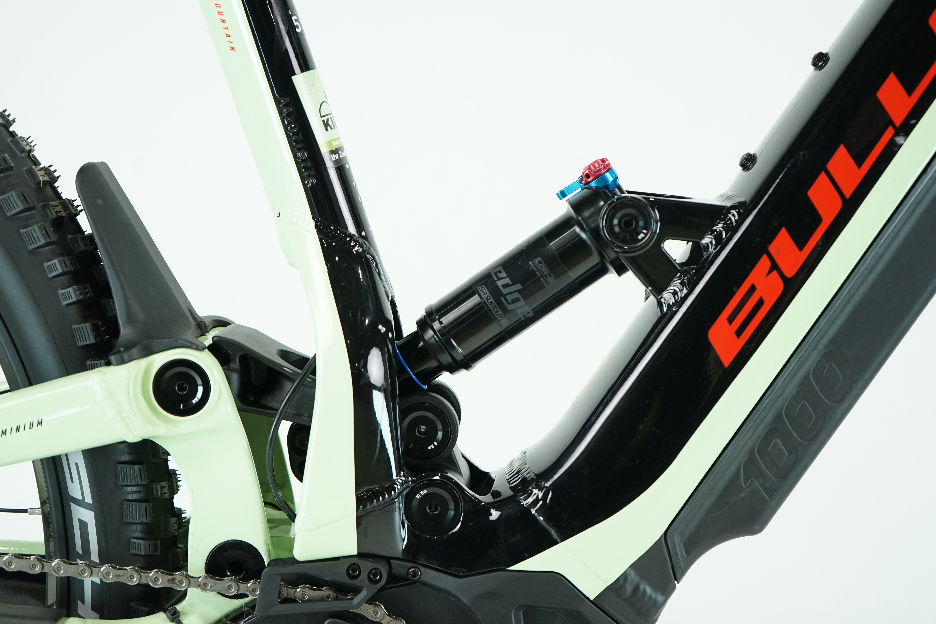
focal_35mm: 52
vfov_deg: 26.0
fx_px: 1352
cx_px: 468
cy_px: 312
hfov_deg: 38.2
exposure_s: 1/200
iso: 2000
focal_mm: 52
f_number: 5
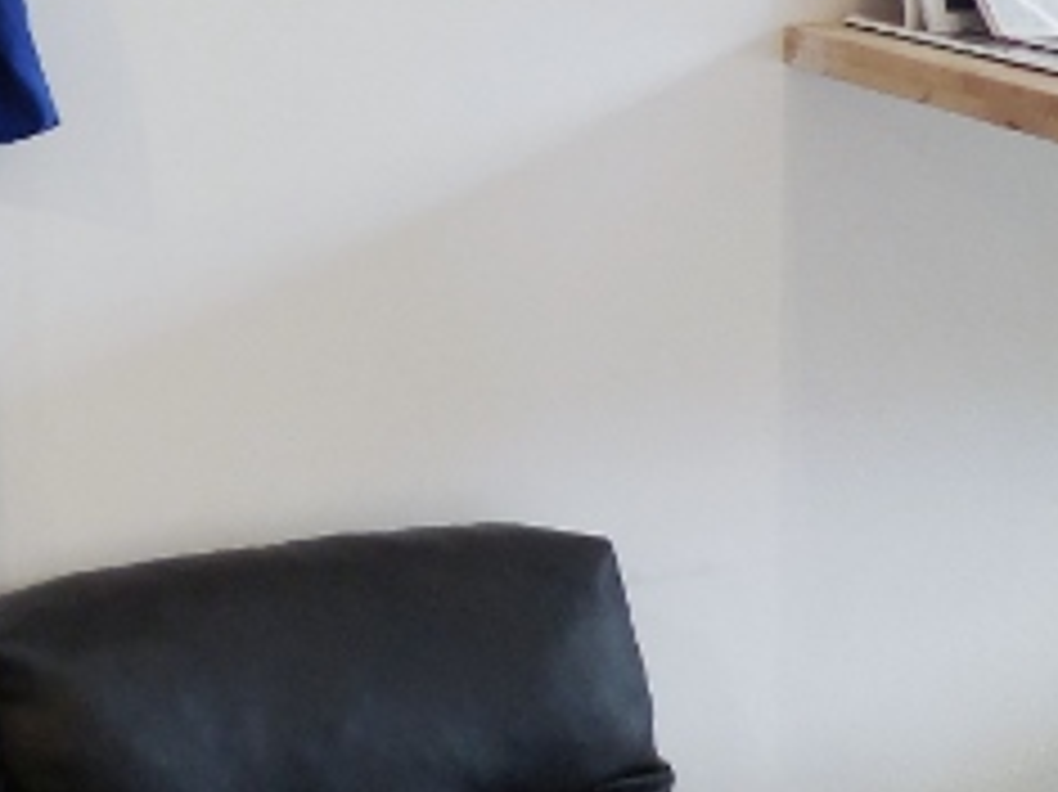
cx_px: -347
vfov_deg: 20.0
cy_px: -207
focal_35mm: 68
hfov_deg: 24.6
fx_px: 2077
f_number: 3.3
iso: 200
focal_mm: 4.5
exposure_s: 1/30
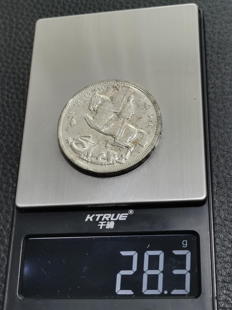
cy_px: 155
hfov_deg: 24.8
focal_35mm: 59
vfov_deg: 32.7
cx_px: 116
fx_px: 527
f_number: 1.8
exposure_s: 1/100
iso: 80
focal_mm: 5.58
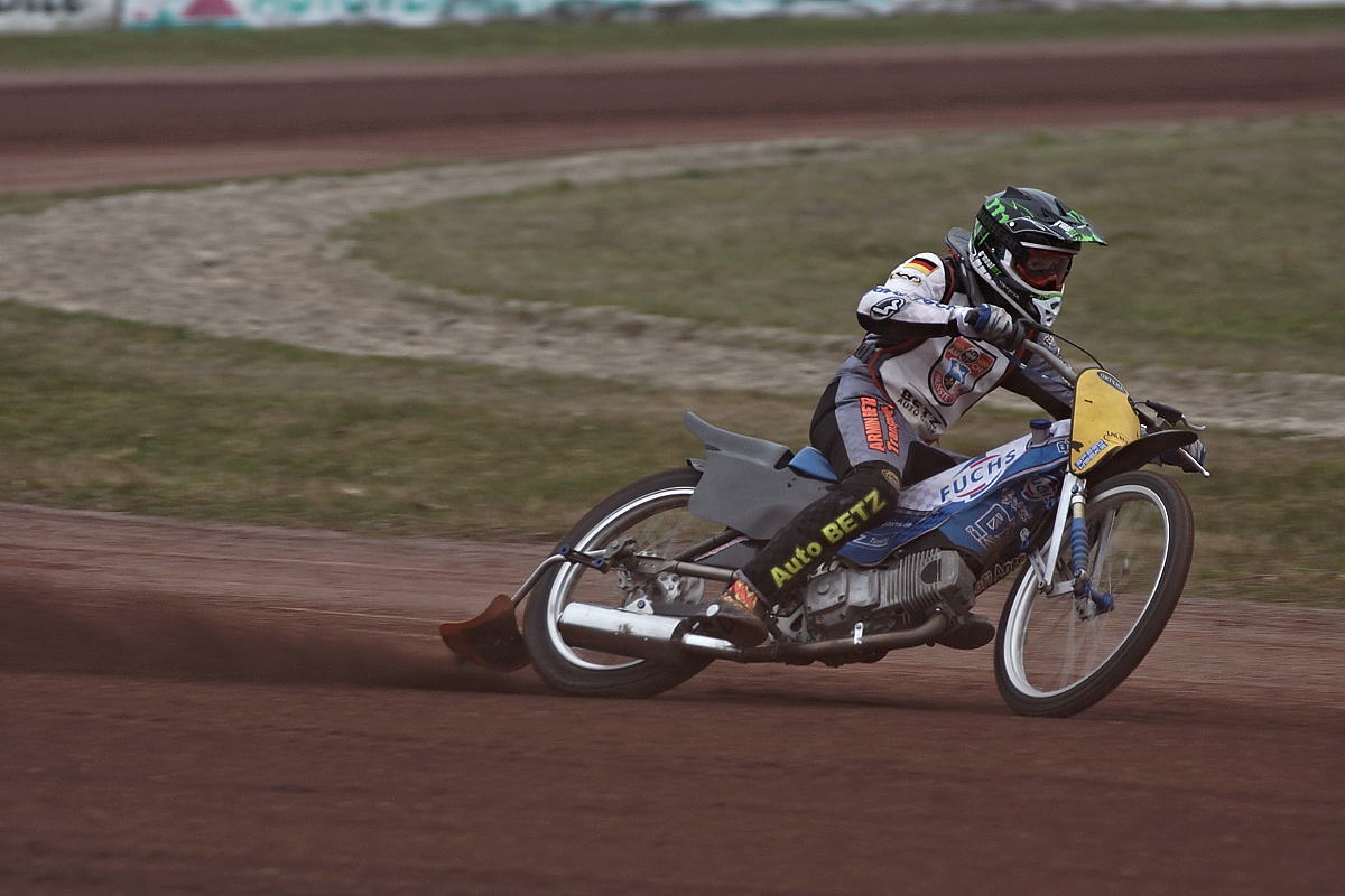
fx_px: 15690
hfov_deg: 4.9
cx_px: 672
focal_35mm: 420
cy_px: 448
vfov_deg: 3.3
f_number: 5.6
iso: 200
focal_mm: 280
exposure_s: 1/500
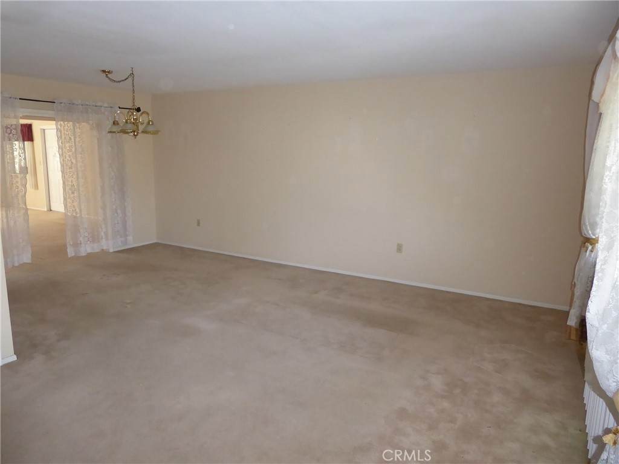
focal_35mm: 25
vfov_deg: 54.9
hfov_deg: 69.4
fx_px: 447
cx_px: 310
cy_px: 232
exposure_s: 1/60
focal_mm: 4.3
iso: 400
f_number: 3.3
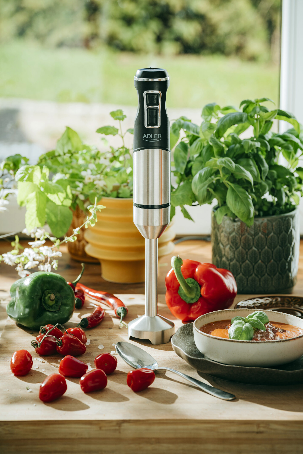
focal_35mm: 105
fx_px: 1325
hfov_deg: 13.0
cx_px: 152
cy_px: 227
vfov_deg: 19.5
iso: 160
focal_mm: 105
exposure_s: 1/200
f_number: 5.6
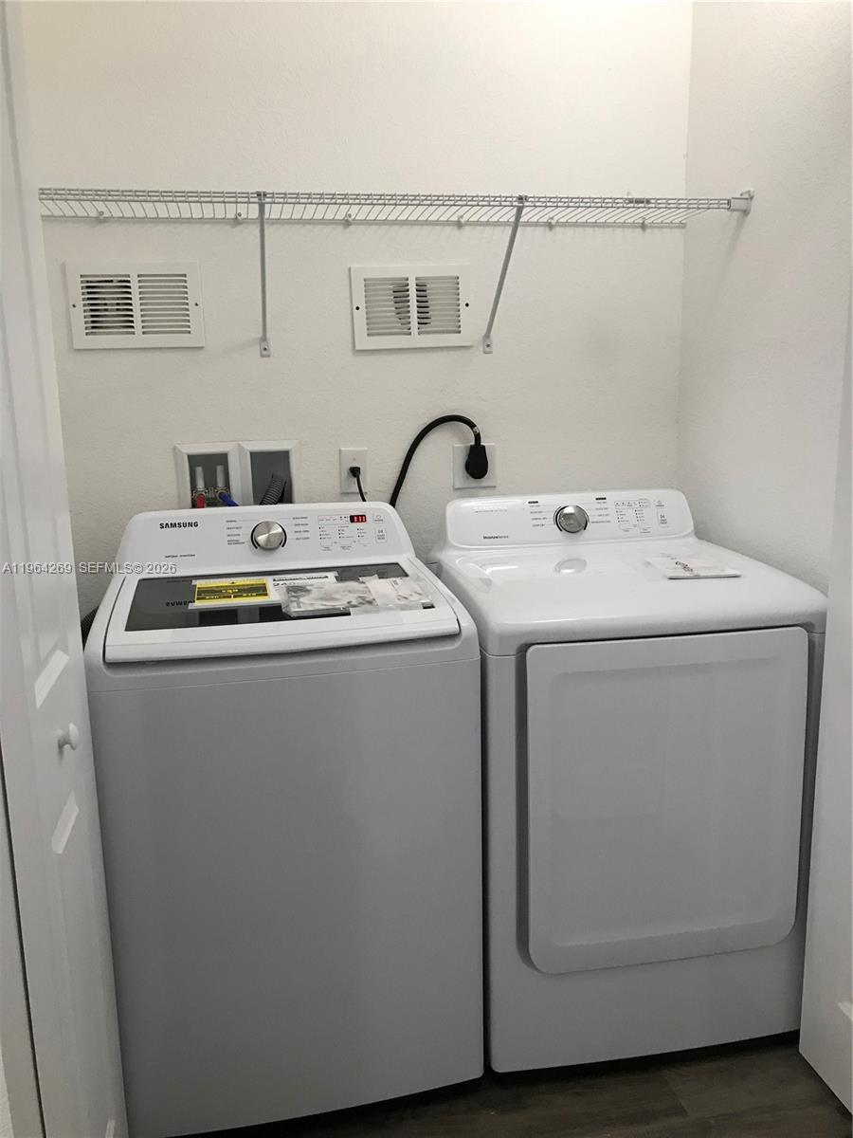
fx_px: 920
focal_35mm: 28
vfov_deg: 63.4
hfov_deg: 49.7
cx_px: 426
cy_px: 569
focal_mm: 3.99
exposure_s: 1/30
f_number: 1.8
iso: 40
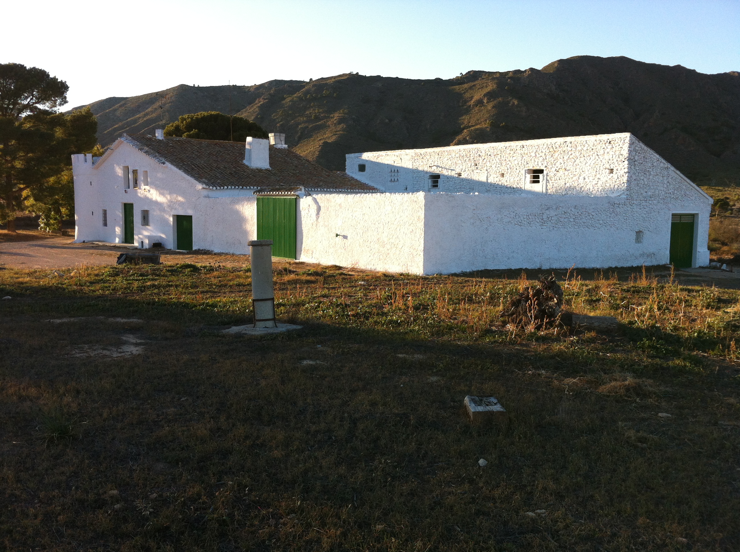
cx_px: 370
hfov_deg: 52.7
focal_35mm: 35
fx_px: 747
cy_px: 276
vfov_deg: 40.6
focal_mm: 3.85
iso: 80
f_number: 2.8
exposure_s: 1/431
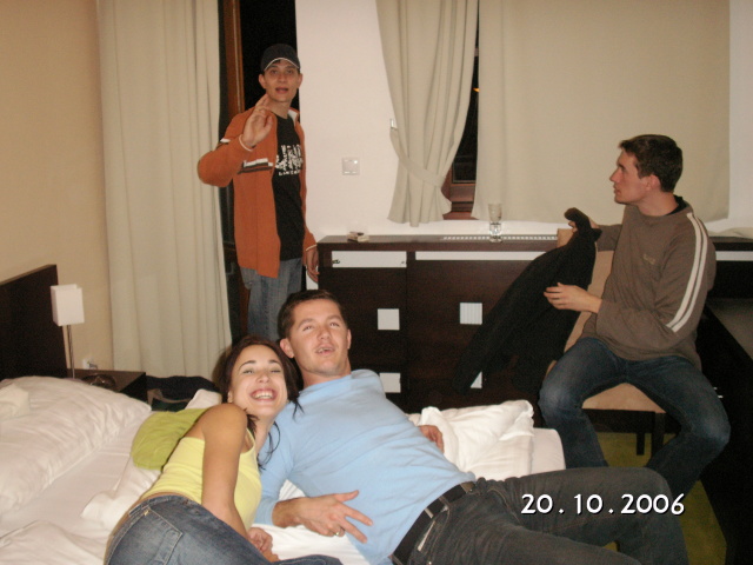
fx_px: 805
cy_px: 282
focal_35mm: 37
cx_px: 376
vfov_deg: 38.7
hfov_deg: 50.1
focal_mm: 7.7
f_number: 3.5
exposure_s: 1/40
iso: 160
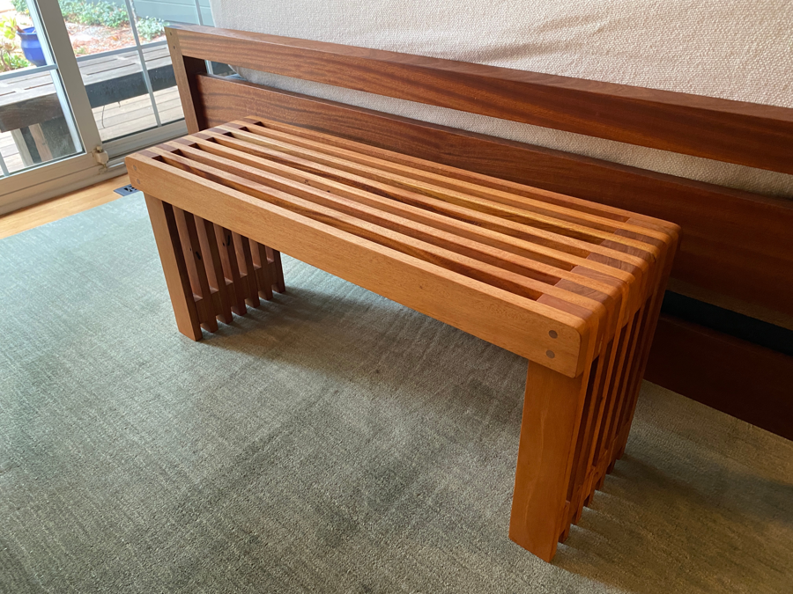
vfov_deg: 53.1
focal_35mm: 26
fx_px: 596
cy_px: 297
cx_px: 396
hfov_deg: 67.3
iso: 320
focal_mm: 4.25
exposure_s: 1/60
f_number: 1.8
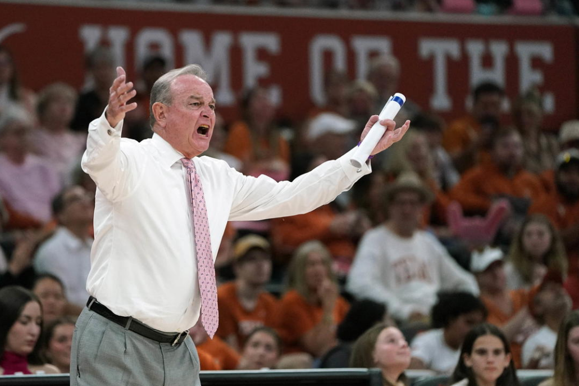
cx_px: 189
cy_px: 162
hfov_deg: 6.9
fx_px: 4792
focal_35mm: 298
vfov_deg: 4.6
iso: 5000
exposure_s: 1/1250
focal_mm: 200
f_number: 2.8
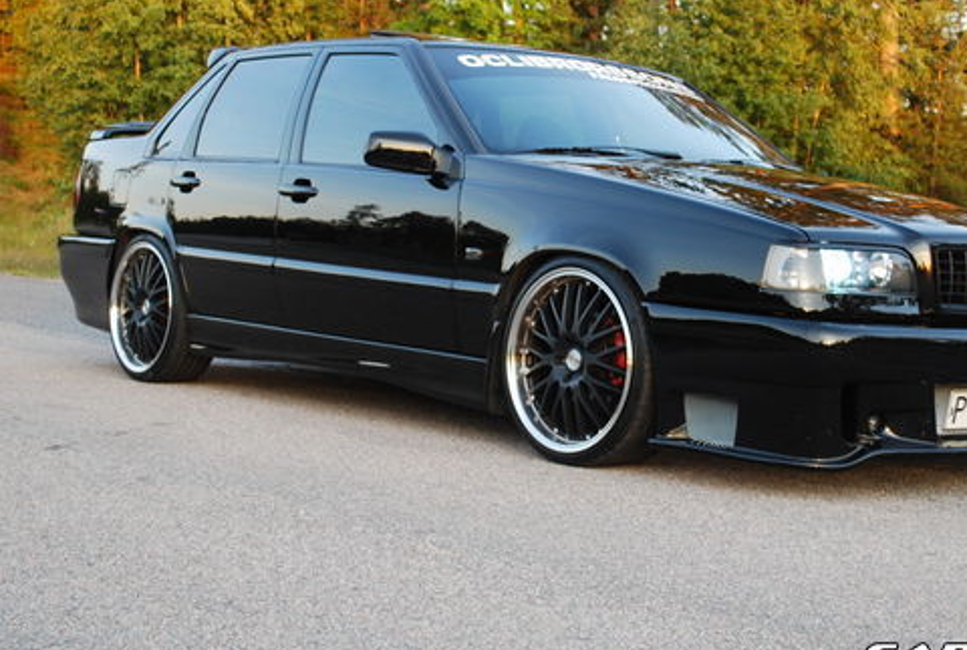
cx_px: 564
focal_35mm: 64
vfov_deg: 21.3
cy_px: 241
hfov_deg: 31.3
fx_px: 1724
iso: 200
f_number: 4.8
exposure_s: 1/30
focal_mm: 32
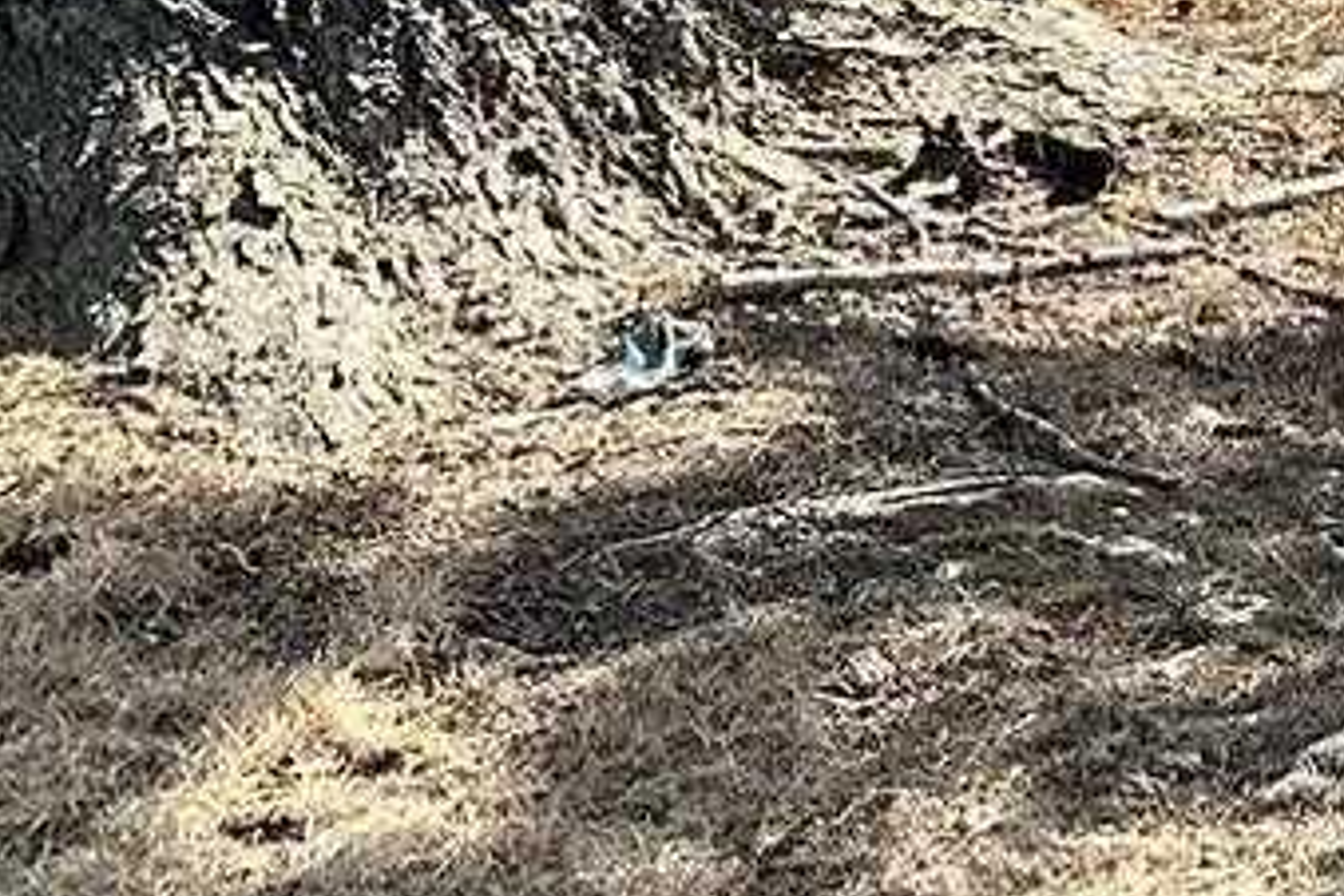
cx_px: 3350
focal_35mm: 151
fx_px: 5637
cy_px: -944
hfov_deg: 11.1
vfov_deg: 8.6
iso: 80
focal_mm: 6.86
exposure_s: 1/2353
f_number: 1.78
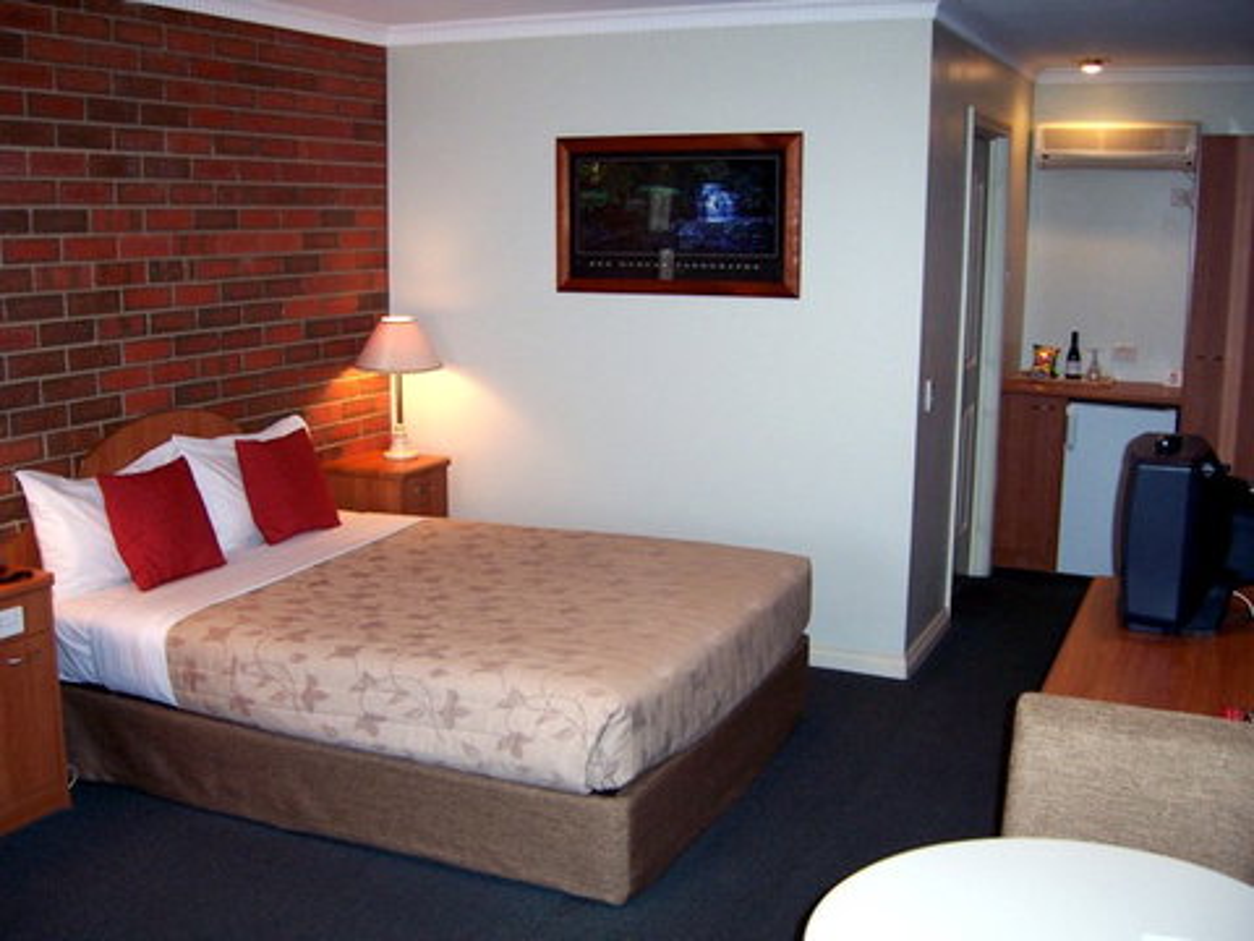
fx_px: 1304
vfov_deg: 39.7
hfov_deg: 51.4
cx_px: 627
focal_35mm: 36
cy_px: 470
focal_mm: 6
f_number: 3
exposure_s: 1/60
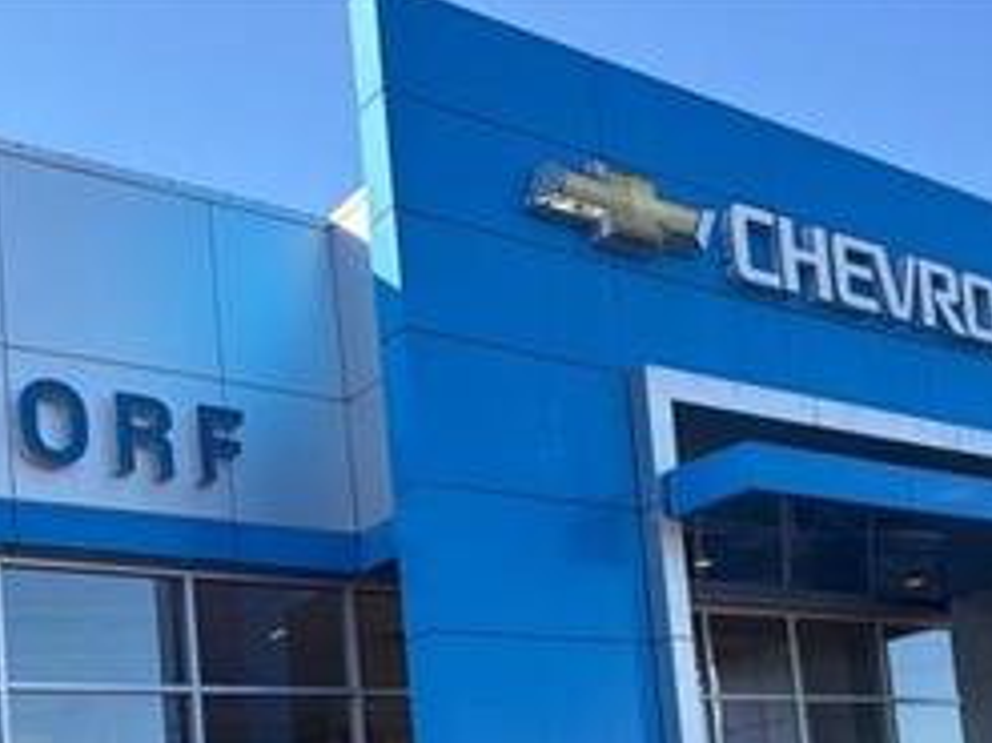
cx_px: 550
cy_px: 739
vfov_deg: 27.9
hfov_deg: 38.9
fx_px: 1404
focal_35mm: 49
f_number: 1.78
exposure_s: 1/1337
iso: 80
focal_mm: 6.76
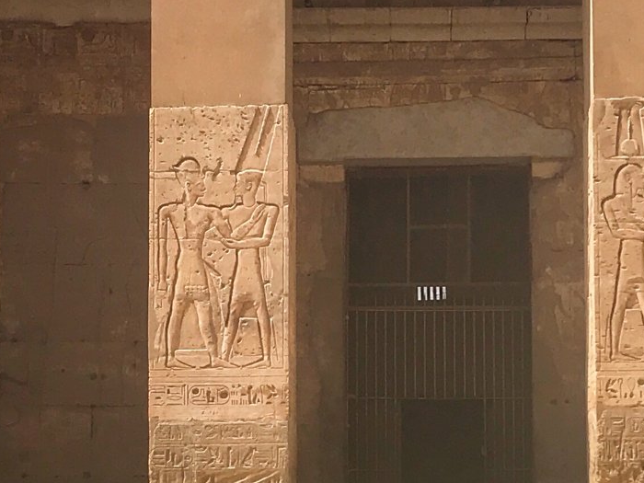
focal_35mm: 100
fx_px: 1860
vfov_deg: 14.7
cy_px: 374
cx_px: 437
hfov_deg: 19.6
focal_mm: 3.99
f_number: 1.8
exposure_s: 1/4000
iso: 20
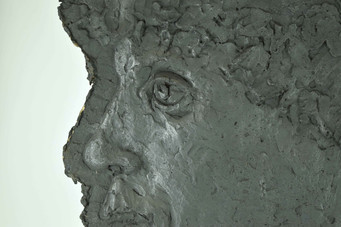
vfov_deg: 17.5
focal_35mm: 78
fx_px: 739
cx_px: 170
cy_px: 114
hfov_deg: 26.0
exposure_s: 1/125
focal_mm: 52
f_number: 5.6
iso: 800
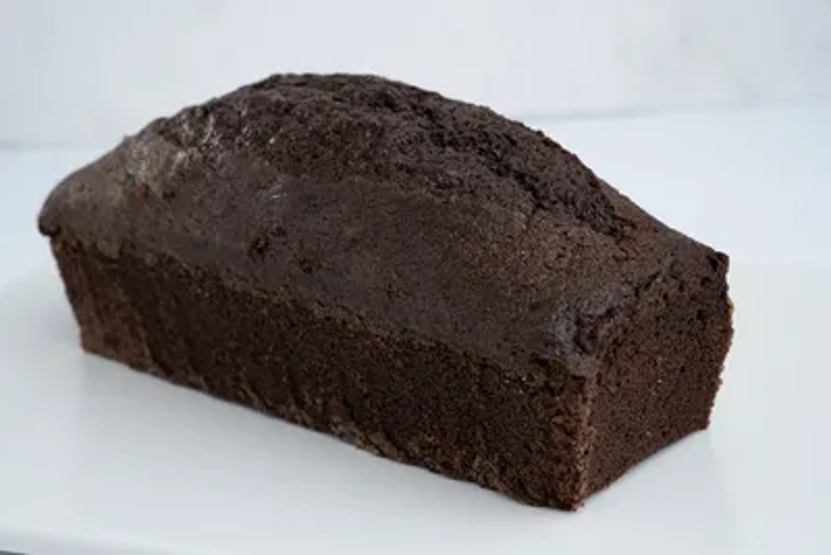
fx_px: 1616
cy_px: 278
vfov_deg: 19.5
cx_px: 416
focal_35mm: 70
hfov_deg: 28.8
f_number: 11
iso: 100
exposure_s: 1/160
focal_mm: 70
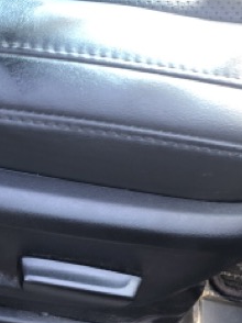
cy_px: 213
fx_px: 569
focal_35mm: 61
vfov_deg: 31.5
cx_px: -19
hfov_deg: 22.7
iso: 40
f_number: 1.8
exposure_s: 1/24
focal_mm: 3.99
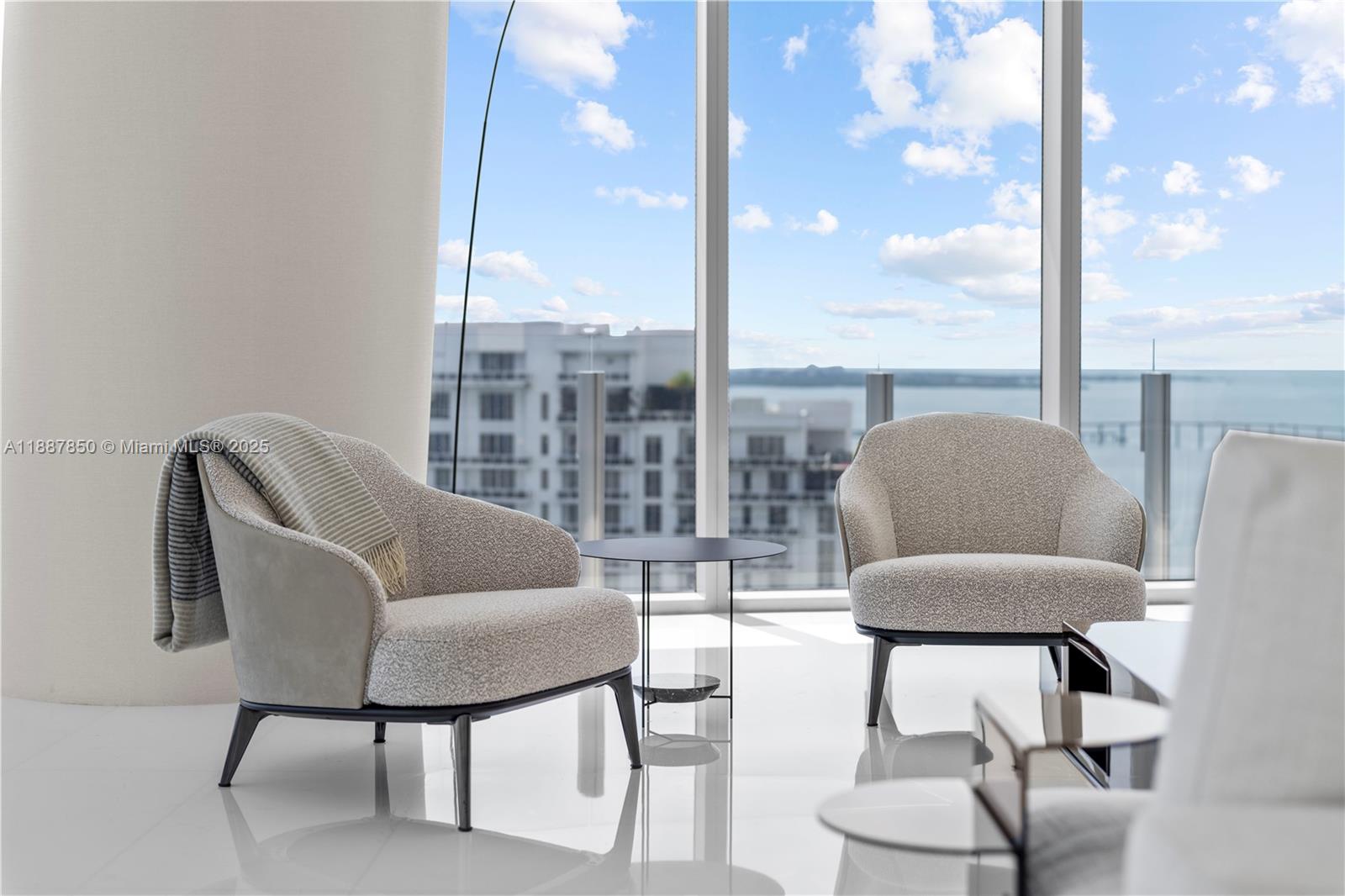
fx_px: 1793
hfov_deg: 41.1
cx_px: 672
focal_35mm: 48
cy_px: 448
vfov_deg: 28.1
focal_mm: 48
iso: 100
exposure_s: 1/400
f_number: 2.8
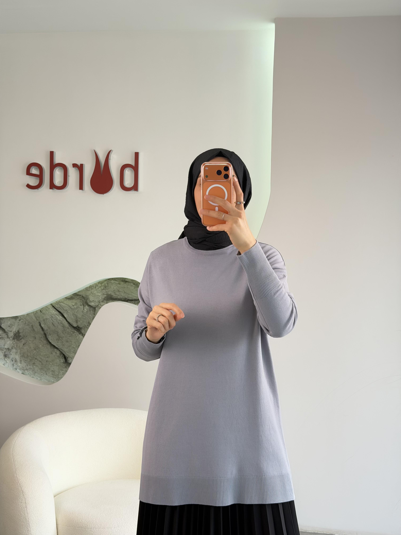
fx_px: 741
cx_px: 200
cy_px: 268
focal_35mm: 48
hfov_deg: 30.3
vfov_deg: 39.7
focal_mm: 6.76
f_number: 1.78
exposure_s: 1/134
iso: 50
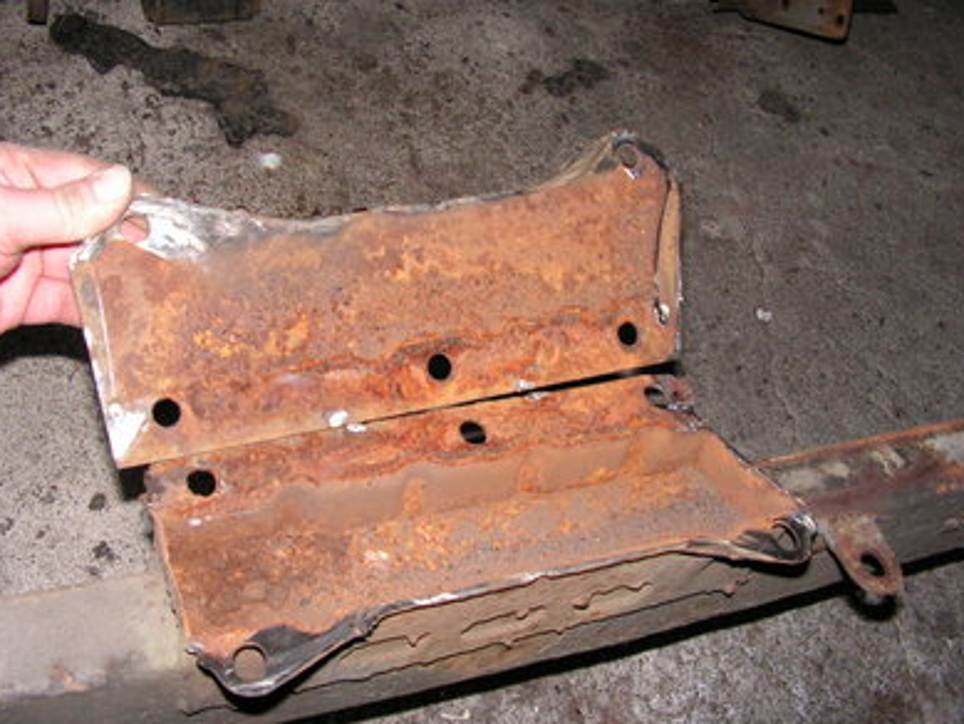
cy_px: 367
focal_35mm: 37
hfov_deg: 50.1
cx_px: 481
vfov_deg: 38.7
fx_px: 1031
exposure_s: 1/40
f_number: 4.8
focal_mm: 6
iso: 200
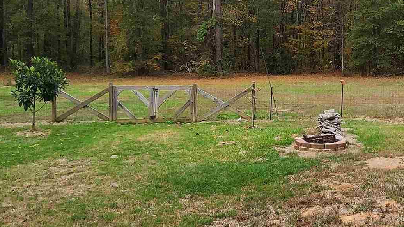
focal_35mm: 42
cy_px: 48
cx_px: 385
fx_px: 450
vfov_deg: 27.8
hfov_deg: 43.0
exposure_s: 1/456
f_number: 2.2
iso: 50
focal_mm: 2.2
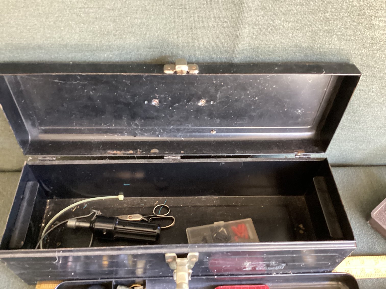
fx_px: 346
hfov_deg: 58.3
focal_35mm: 31
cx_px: 193
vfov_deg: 45.4
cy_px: 144
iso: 400
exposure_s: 1/30
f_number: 2.4
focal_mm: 3.3
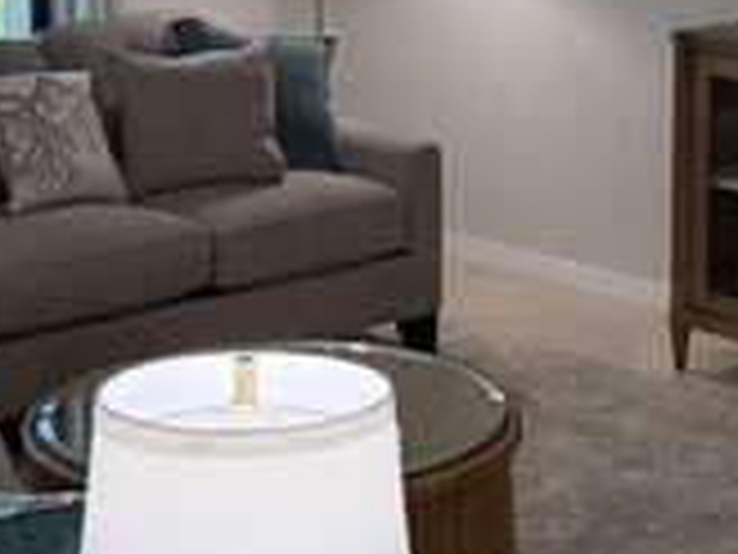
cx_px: 313
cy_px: 9
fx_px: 2132
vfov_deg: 14.6
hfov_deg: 19.6
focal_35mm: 100
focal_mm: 6.76
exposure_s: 1/201
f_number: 1.78
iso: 200
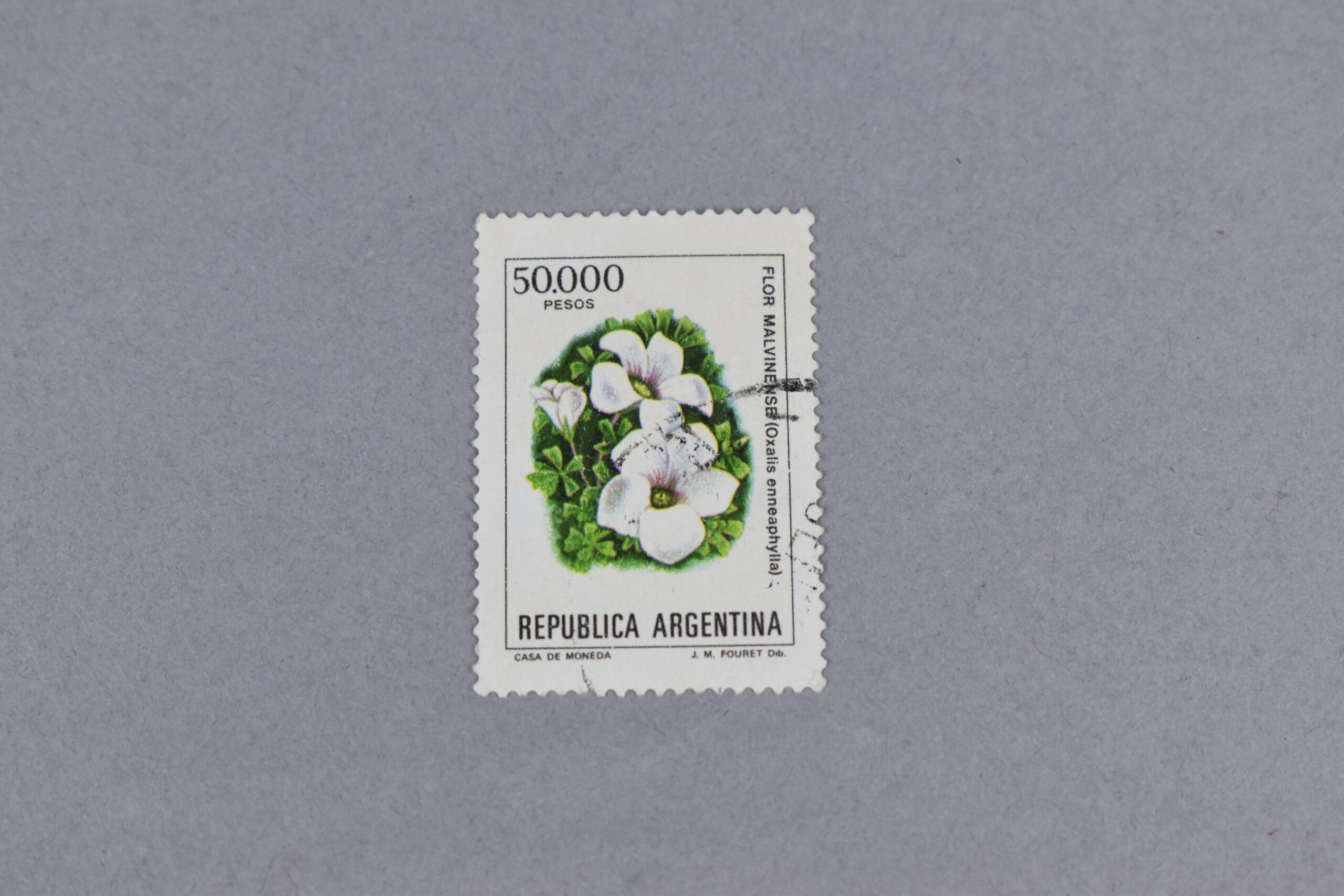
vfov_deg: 16.6
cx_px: 672
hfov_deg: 24.6
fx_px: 3080
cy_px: 448
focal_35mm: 82
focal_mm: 55
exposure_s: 1/125
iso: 400
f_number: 7.1
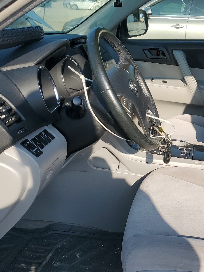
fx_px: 369
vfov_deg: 40.4
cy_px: 135
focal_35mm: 47
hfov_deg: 29.4
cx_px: 191
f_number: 1.5
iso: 50
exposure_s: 1/1667
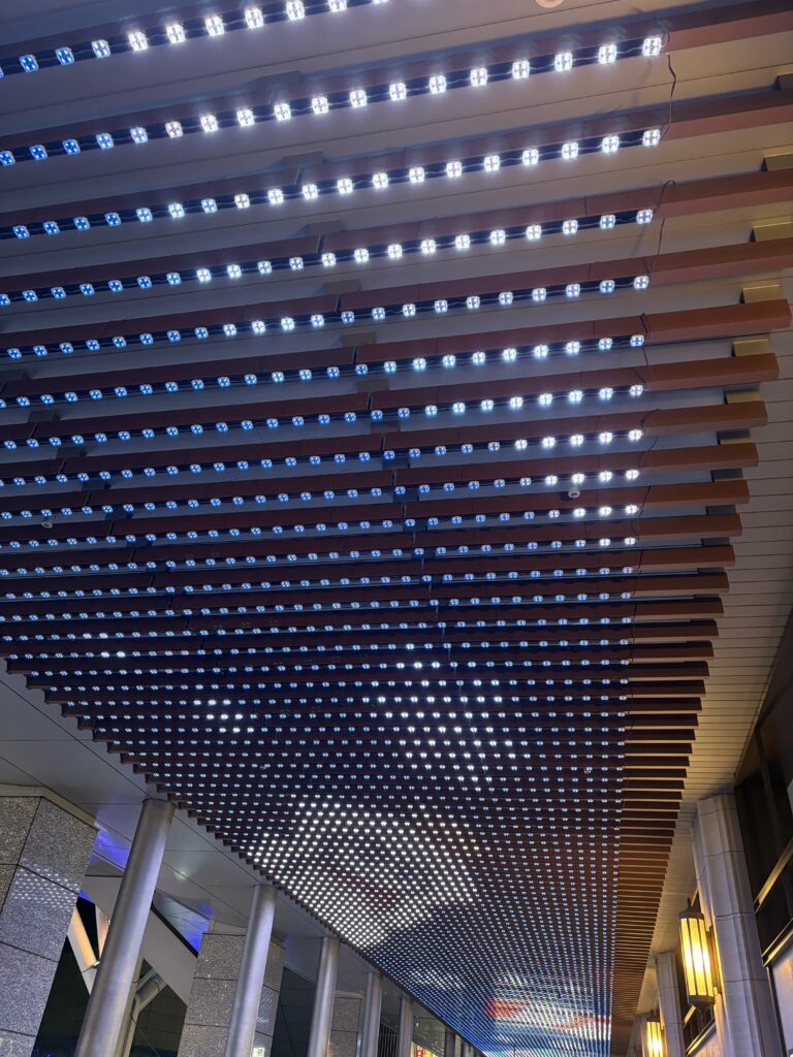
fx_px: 794
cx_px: 396
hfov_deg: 53.1
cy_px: 528
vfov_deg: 67.3
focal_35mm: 26
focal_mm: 5.96
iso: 400
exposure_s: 1/40
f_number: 1.6
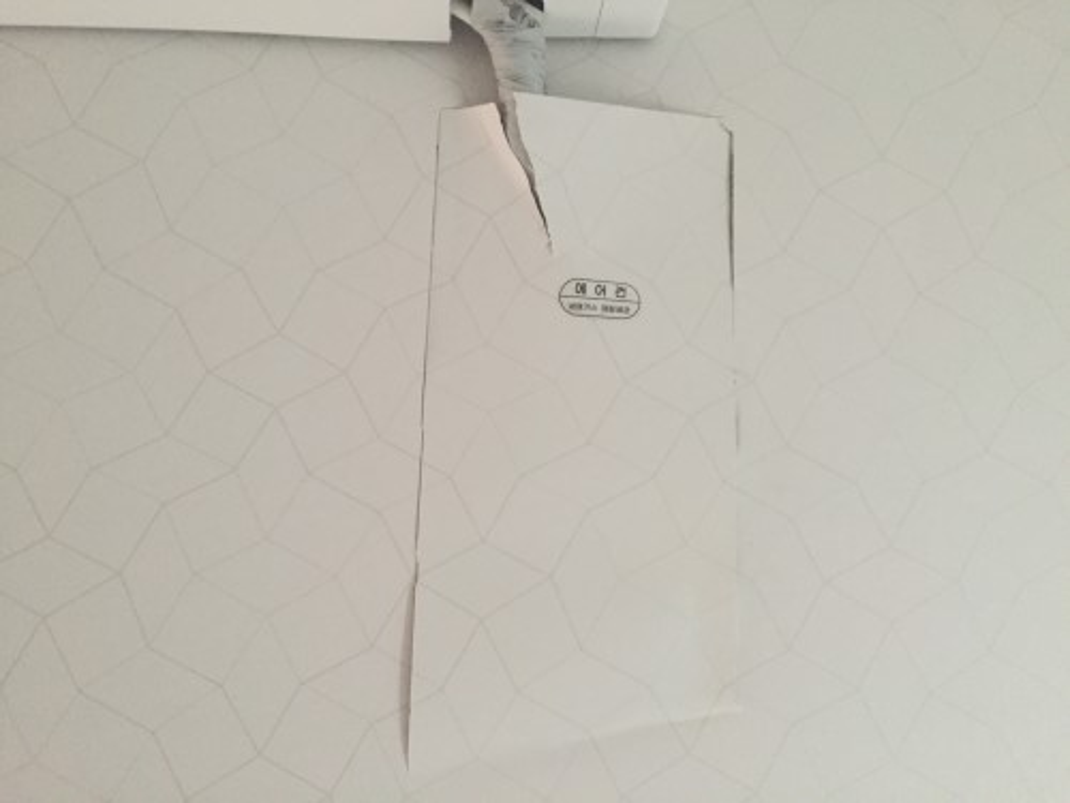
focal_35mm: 29
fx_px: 896
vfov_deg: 48.2
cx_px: 535
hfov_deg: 61.7
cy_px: 402
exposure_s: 1/17
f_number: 2.2
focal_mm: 4.15
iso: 250
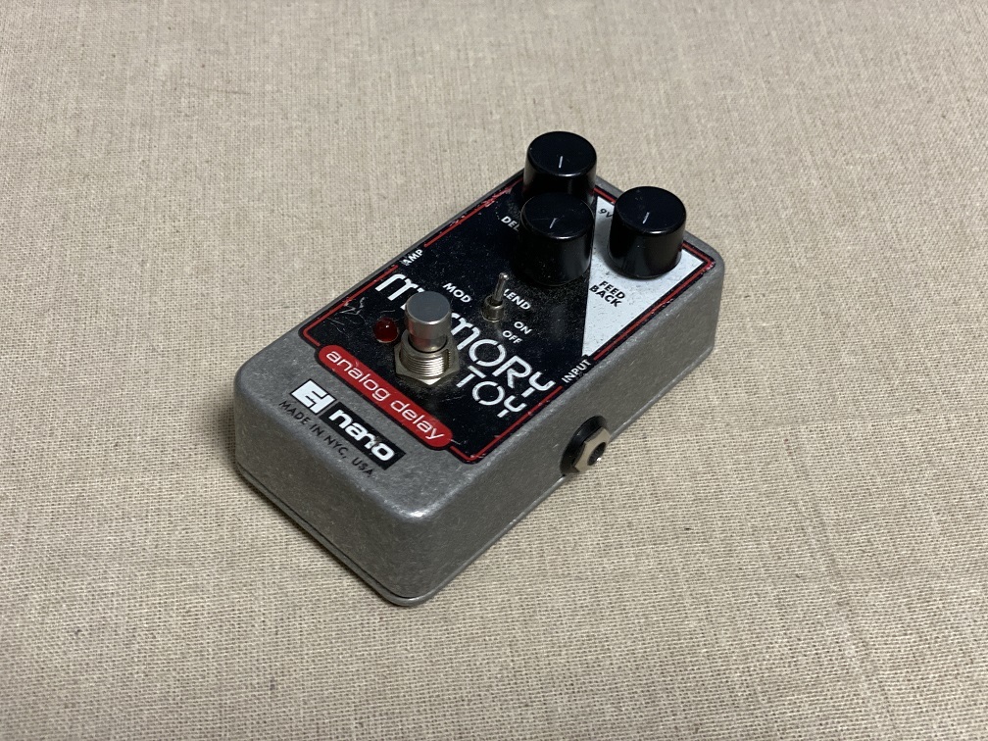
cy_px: 370
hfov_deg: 36.8
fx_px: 1484
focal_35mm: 52
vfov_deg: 28.0
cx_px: 494
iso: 160
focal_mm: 6
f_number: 2
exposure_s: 1/50
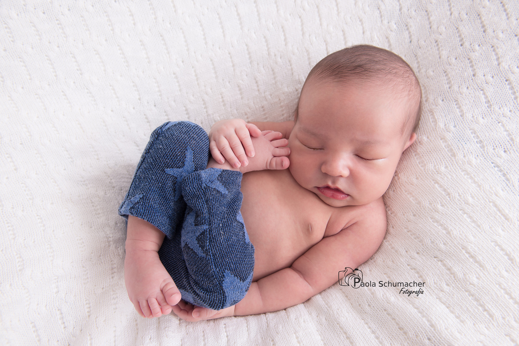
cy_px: 173
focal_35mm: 29
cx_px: 260
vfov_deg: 45.0
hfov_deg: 63.6
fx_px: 418
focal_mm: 29
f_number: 7.1
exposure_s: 1/125
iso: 200
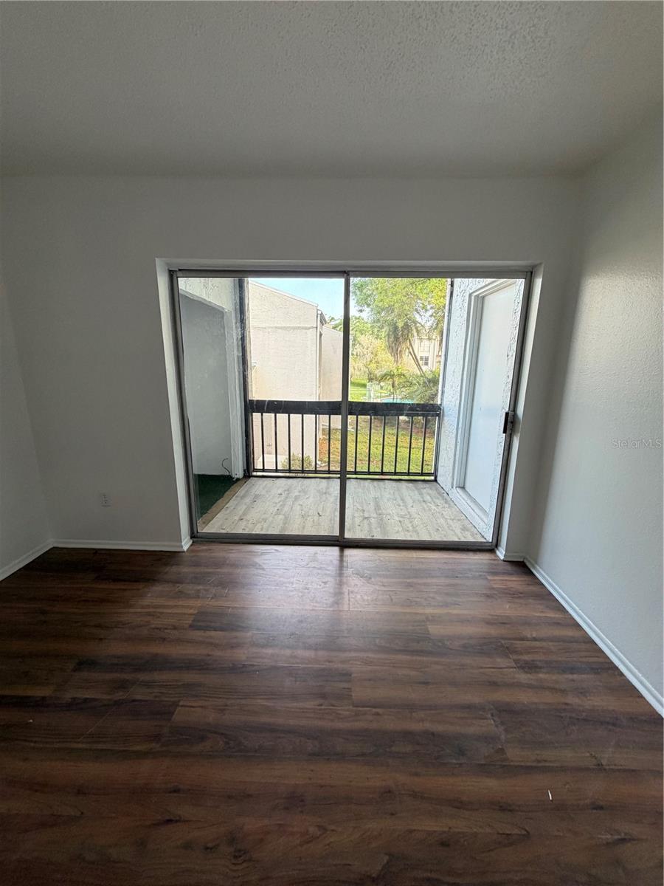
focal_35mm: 14
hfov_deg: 85.7
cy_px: 443
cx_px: 332
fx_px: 358
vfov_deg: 102.1
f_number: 2.2
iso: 160
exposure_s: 1/60
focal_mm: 2.22
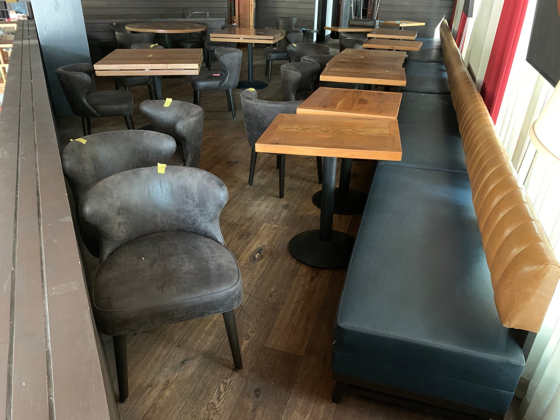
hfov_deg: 67.3
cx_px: 280
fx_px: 421
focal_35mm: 26
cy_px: 210
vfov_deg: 53.1
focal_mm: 4.25
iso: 800
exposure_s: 1/29
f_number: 1.8
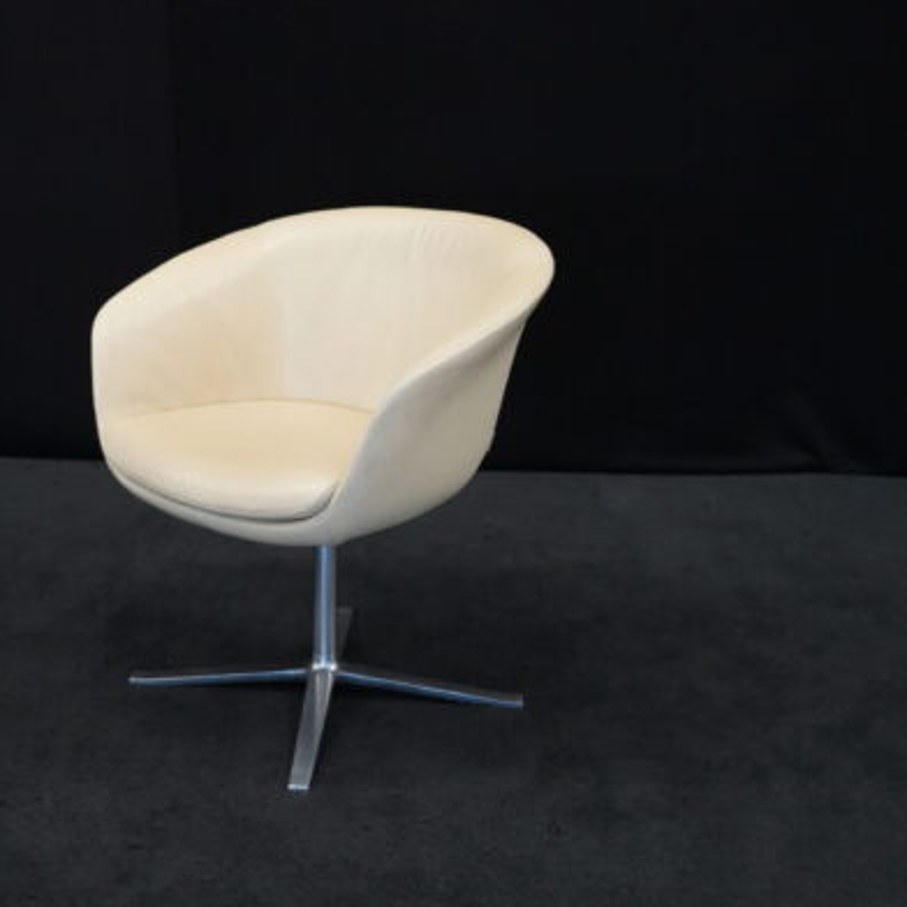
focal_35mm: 52
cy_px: 451
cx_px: 322
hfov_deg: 32.6
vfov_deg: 32.8
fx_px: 1541
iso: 5000
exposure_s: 1/160
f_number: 4
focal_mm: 40
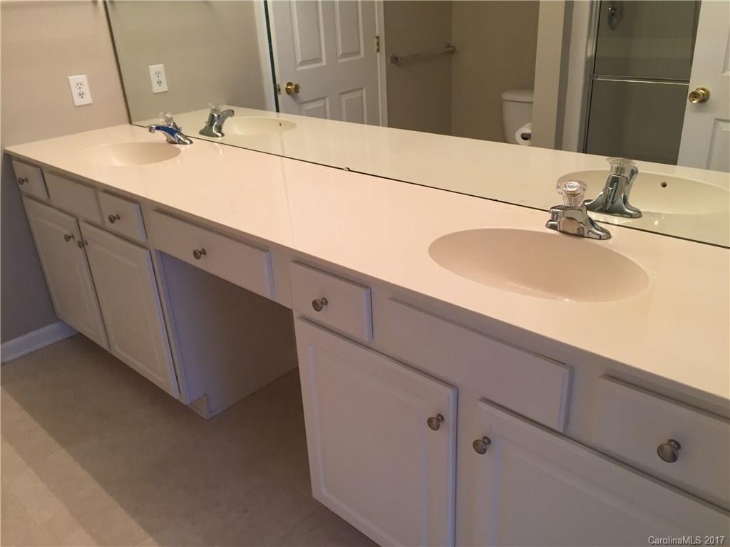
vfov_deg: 48.2
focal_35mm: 29
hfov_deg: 61.7
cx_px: 365
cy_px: 274
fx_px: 612
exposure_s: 1/30
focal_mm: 4.15
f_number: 2.2
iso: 40
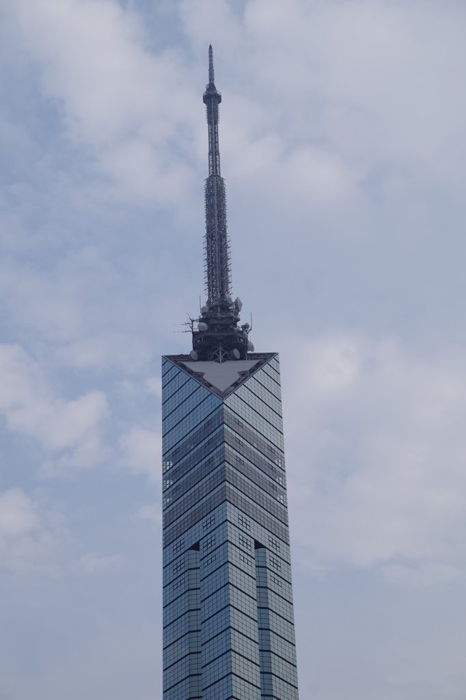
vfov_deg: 28.1
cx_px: 233
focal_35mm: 72
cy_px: 350
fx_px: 1399
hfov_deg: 18.9
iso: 100
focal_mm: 48
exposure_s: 1/250
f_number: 7.1
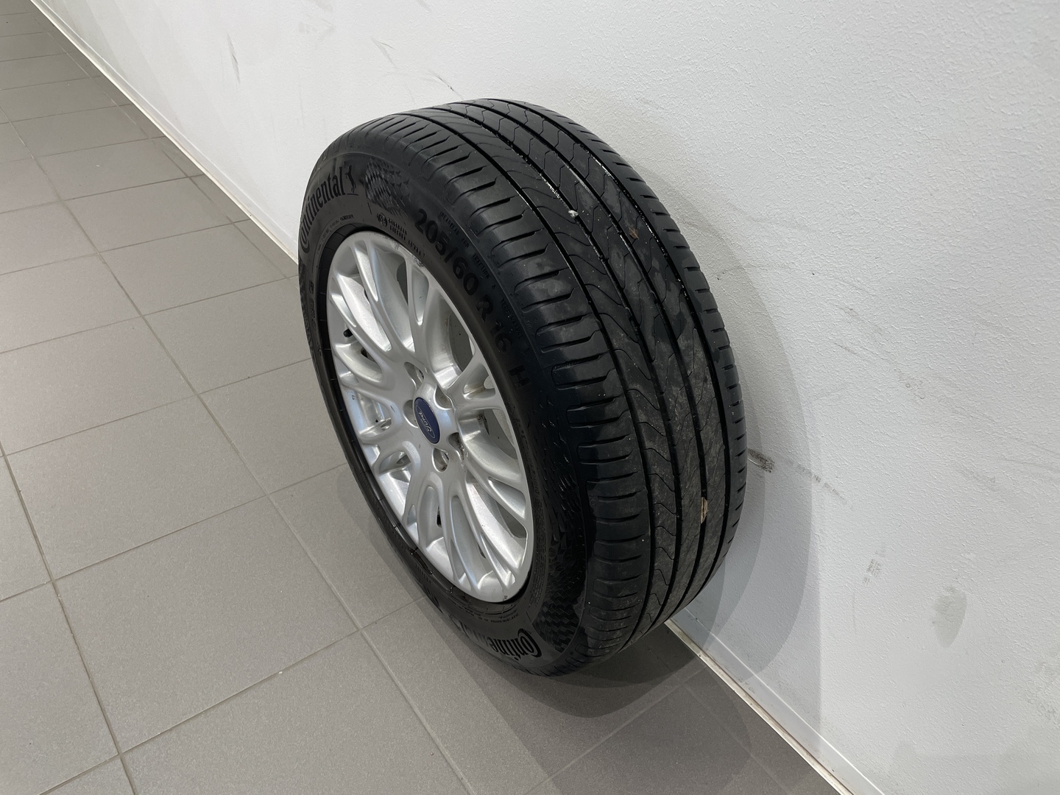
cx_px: 530
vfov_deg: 53.1
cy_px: 398
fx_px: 796
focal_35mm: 26
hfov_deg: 67.3
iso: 80
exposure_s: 1/100
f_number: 1.6
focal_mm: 4.2
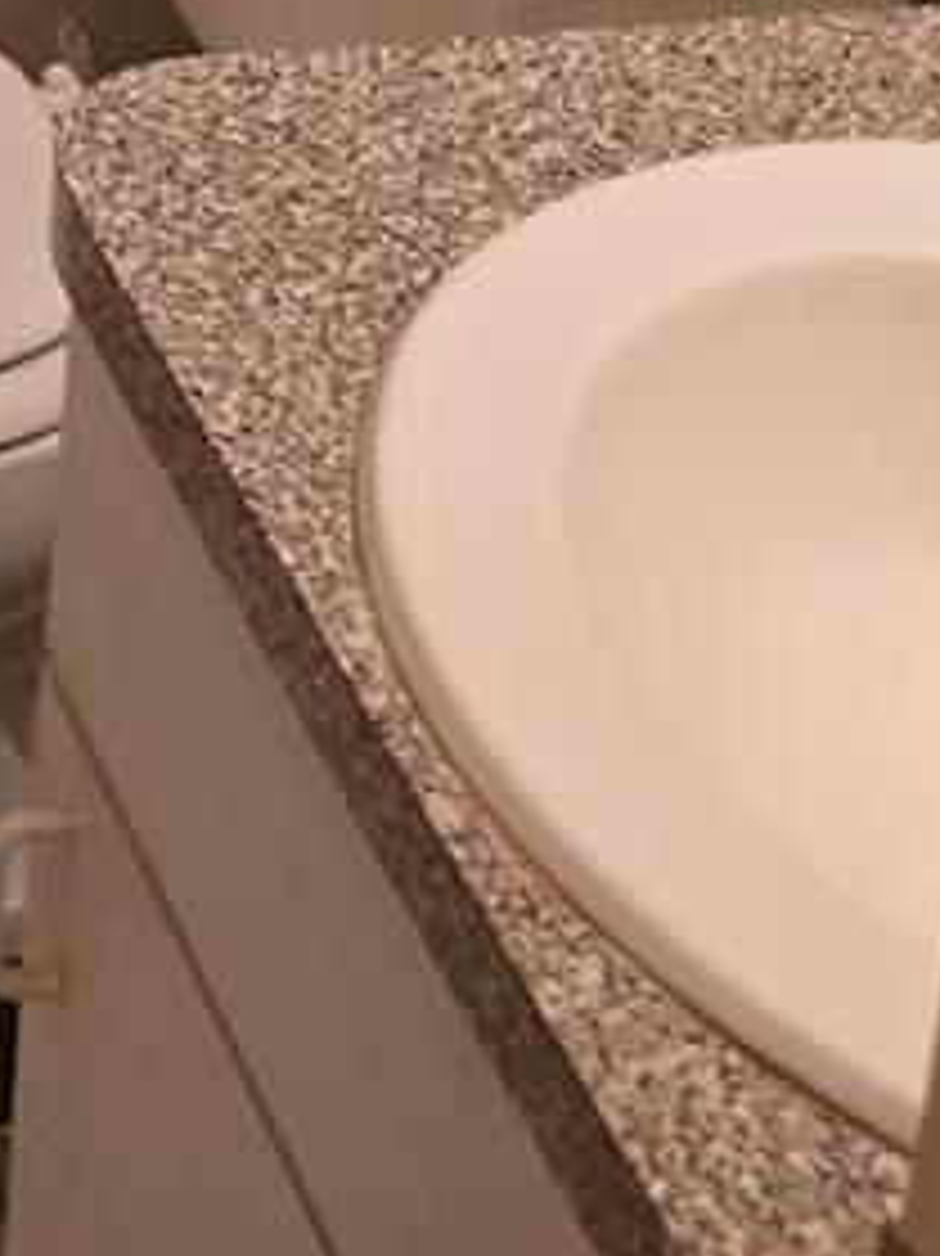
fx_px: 3587
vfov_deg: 16.7
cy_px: -972
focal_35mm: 99
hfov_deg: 13.4
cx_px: -760
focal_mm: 6.3
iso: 1000
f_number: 1.7
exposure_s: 1/120
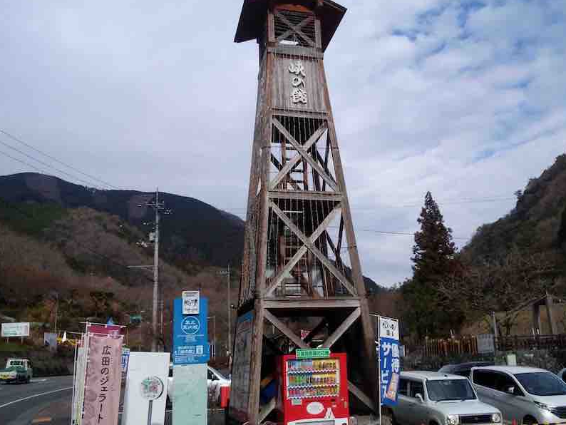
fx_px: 556
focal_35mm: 34
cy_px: 236
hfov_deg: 53.8
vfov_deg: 41.8
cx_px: 315
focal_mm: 2.87
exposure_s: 1/1211
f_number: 2.4
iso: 40
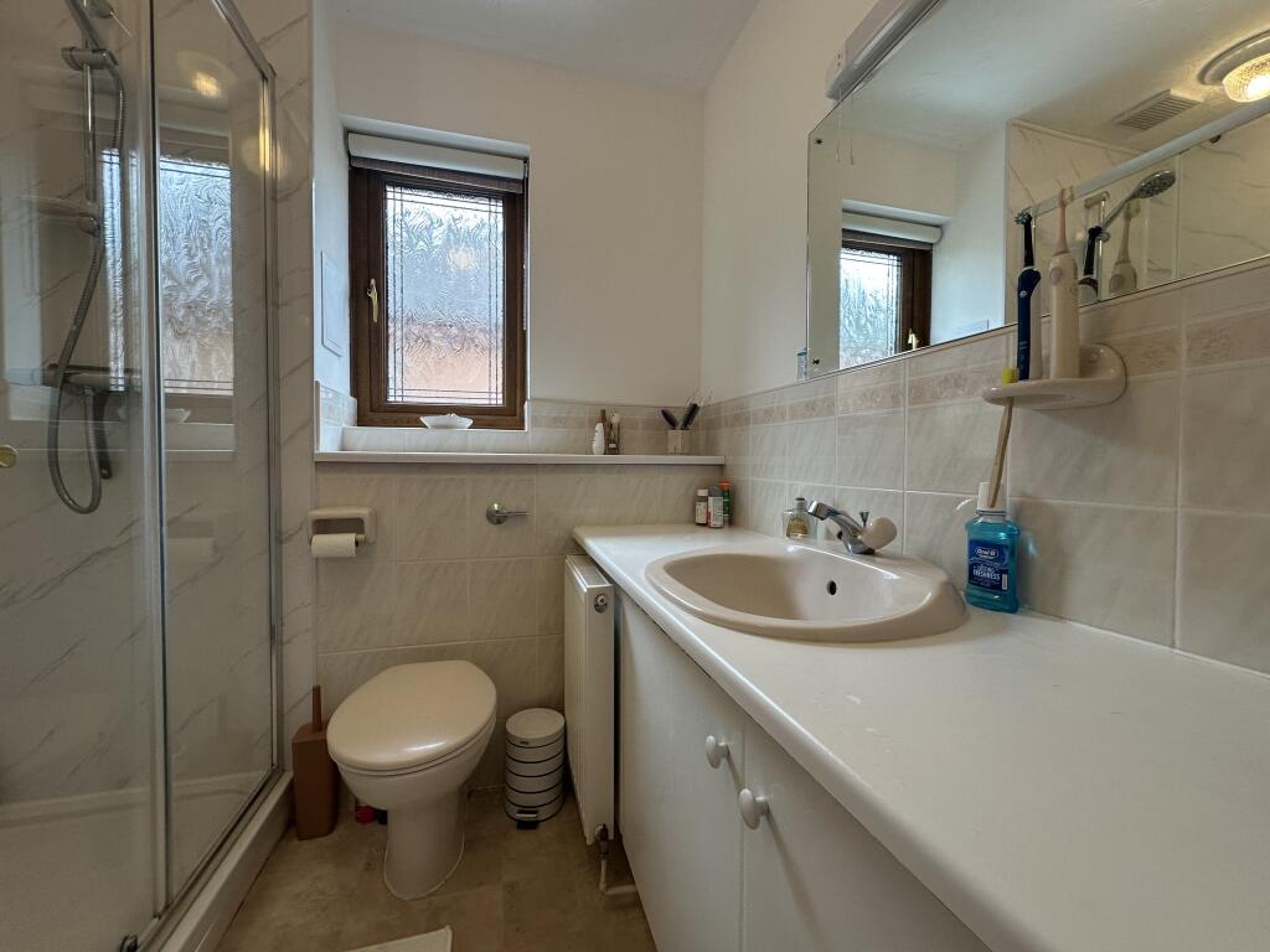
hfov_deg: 102.1
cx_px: 635
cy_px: 476
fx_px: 514
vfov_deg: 85.7
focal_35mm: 14
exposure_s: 1/100
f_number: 2.2
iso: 125
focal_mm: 2.22
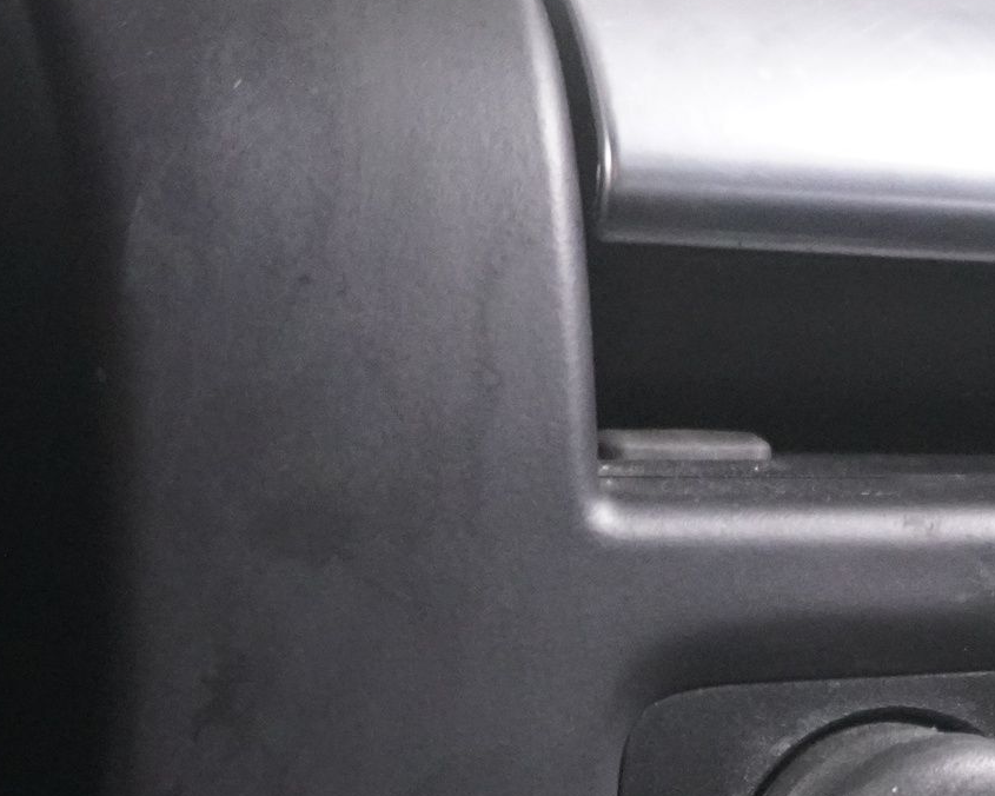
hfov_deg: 18.0
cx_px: 1268
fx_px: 2945
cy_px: 888
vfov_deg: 15.0
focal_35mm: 100
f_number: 4.5
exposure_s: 1/6
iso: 6400
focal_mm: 24
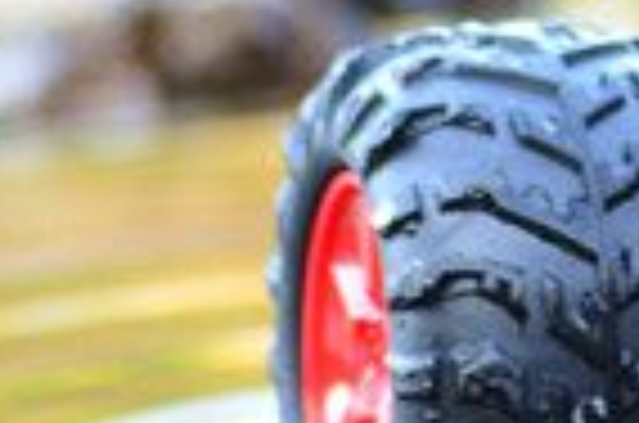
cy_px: 110
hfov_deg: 3.4
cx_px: 1480
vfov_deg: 2.3
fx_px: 10750
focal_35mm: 607
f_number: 4.2
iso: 250
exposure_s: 1/30
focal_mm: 72
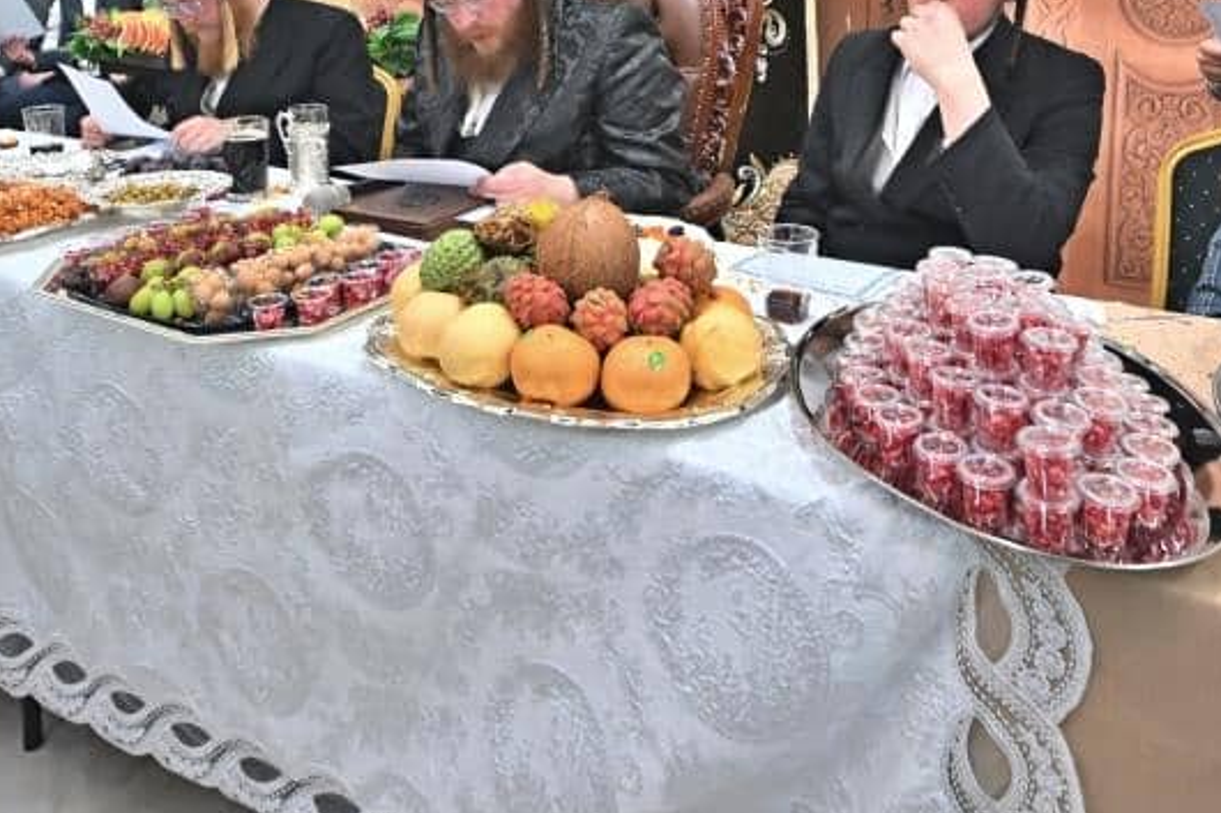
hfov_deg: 63.5
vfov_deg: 41.1
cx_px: 680
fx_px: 983
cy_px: 69
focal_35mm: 29
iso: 800
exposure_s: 1/320
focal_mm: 10
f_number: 2.8
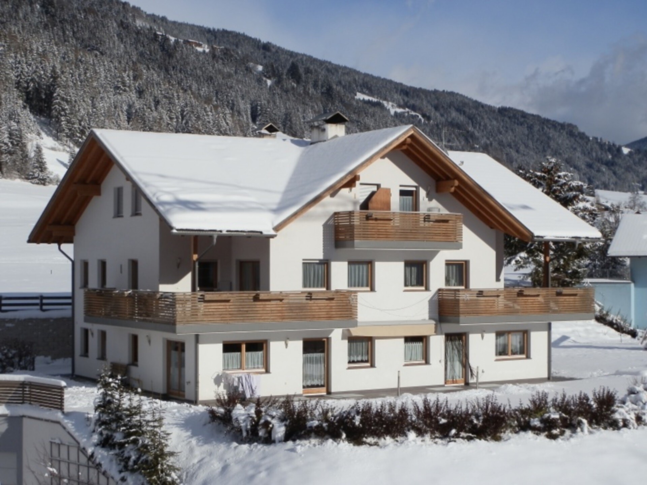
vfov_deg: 24.0
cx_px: 324
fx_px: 1140
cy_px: 242
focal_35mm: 61
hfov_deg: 31.7
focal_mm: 10.99
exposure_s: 1/250
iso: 64
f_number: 11.2
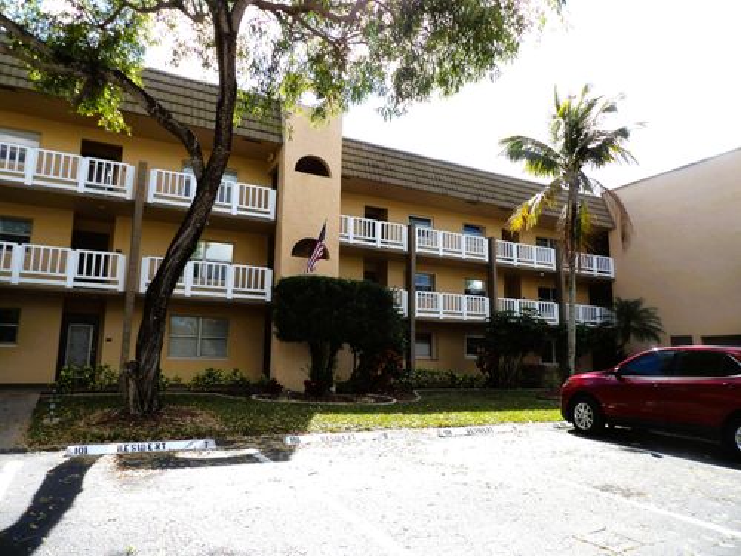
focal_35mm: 24
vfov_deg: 56.8
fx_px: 514
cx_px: 370
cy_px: 278
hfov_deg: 71.6
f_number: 2.8
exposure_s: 1/936
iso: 100
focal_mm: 4.3
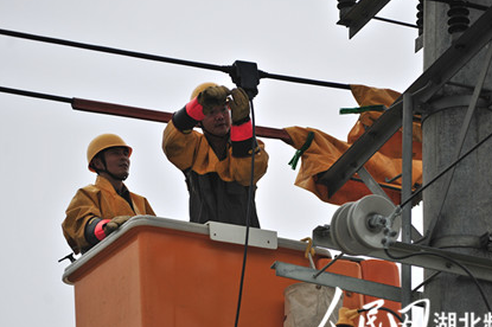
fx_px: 3291
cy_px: 179
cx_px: 244
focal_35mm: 241
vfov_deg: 5.7
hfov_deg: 8.5
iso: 200
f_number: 2.8
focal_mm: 200
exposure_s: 1/4000
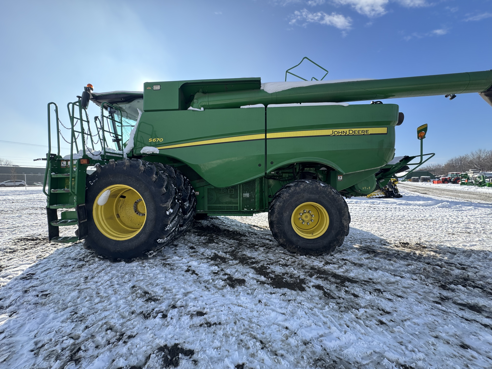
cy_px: 184
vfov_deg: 85.7
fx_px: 199
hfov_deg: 102.1
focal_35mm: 14
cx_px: 246
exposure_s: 1/569
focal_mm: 2.22
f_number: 2.2
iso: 50
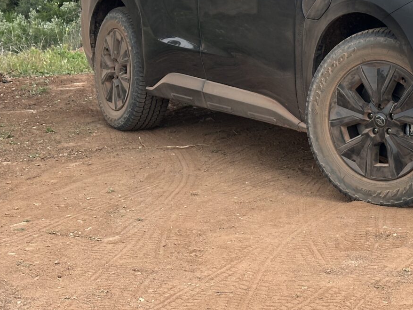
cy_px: 9
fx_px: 1252
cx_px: 370
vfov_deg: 13.9
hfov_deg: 18.4
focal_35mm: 105
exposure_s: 1/2114
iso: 64
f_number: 1.78
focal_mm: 6.86
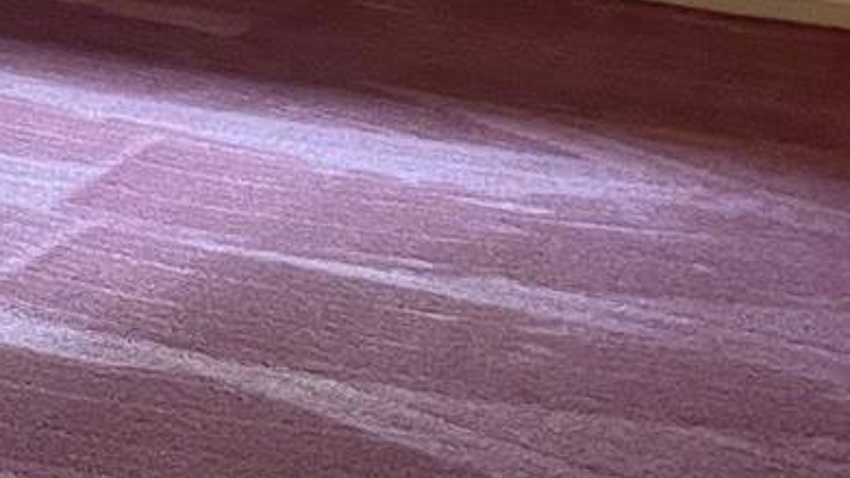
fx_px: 3291
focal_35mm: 146
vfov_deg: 7.8
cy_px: -600
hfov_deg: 14.6
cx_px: 154
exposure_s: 1/60
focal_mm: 4.2
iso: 250
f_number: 1.6
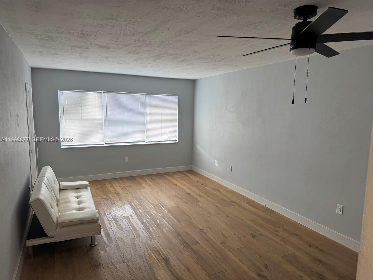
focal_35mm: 24
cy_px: 140
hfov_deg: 71.6
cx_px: 186
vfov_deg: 56.8
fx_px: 259
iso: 100
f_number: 1.78
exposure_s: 1/121
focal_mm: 6.76
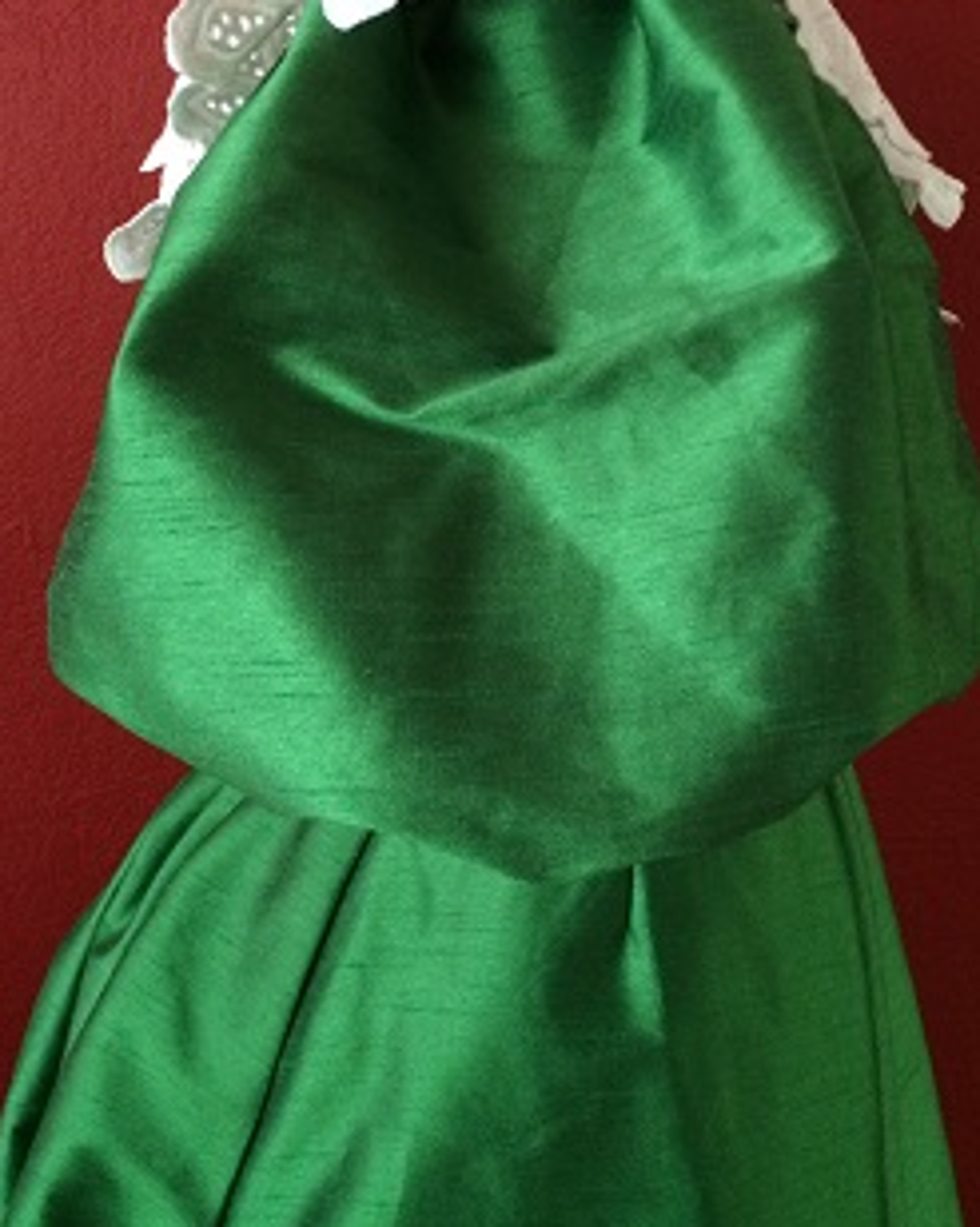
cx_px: 556
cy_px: 394
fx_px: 1669
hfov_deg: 32.7
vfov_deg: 39.8
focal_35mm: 46
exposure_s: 1/30
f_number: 2.2
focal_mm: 4.15
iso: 250
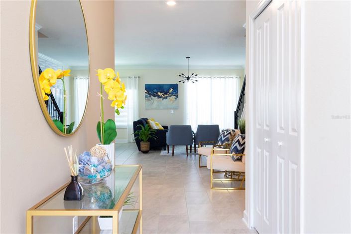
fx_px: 312
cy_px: 117
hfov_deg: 58.8
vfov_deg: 41.1
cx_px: 176
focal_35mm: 32
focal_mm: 32
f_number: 11
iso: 1250
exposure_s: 1/20
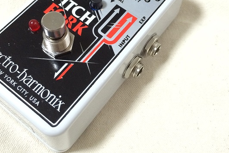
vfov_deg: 27.8
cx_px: 107
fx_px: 305
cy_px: 41
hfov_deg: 41.1
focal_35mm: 48
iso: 250
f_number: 2.2
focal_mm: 4.12
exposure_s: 1/33
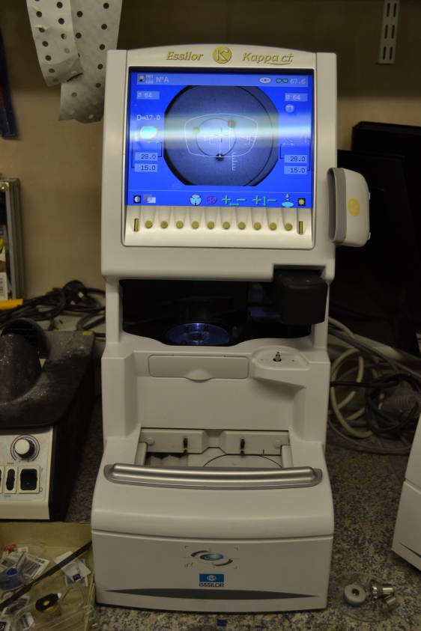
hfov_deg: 31.9
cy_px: 316
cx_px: 210
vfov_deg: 46.4
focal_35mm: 42
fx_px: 737
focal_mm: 28
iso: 400
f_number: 4.5
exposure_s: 1/50
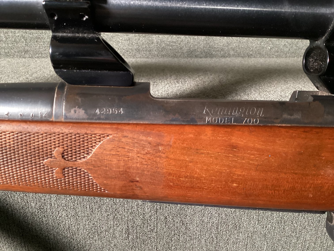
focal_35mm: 31
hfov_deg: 58.3
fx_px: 299
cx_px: 167
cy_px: 126
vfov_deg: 45.4
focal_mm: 3.3
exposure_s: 1/25
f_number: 2.4
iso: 400
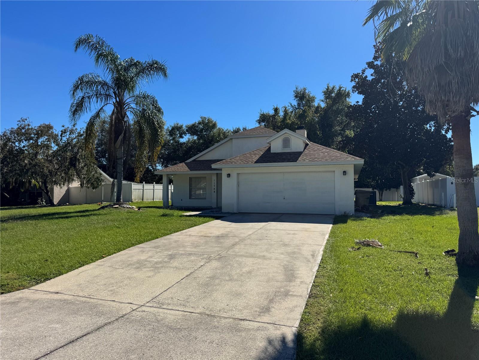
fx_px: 332
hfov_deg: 71.6
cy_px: 180
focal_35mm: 24
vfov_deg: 56.8
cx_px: 240
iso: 80
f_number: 1.78
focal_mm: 6.76
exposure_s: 1/5814
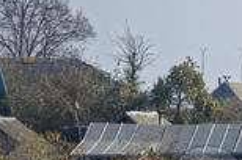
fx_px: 6010
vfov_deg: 1.5
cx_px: 473
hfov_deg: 2.3
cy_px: 185
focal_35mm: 896
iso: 200
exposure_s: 1/500
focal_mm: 105
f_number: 11
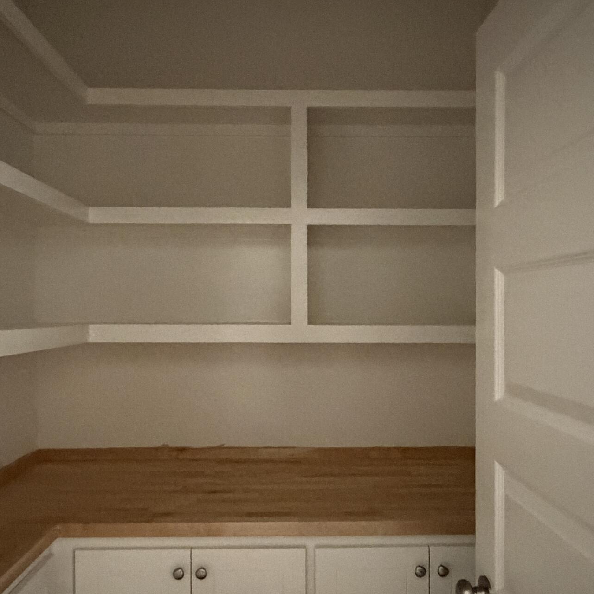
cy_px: 325
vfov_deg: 55.5
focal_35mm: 29
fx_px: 563
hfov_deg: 55.6
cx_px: 295
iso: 1600
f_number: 2.2
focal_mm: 2.22
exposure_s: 1/36
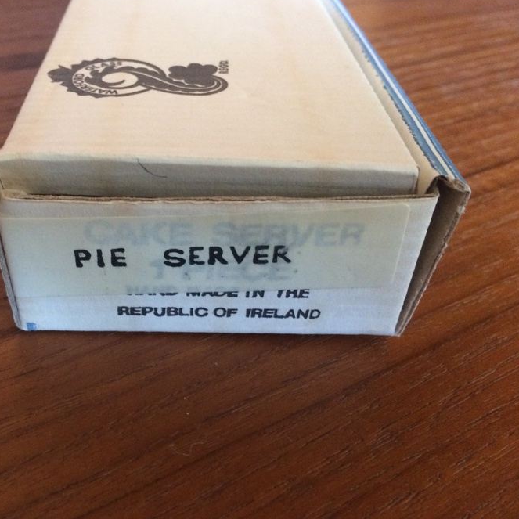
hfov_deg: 45.5
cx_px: 185
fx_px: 611
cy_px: 257
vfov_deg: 46.0
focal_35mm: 36
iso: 320
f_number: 2.2
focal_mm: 4.12
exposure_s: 1/15
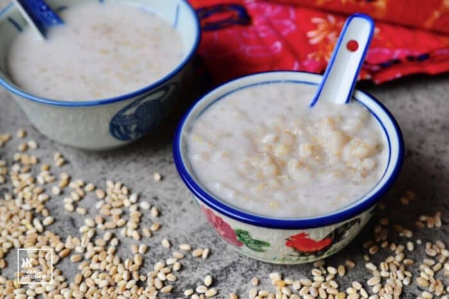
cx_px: 224
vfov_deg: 18.2
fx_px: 935
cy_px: 150
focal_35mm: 75
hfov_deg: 27.0
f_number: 4.8
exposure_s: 1/180
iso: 160
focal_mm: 50
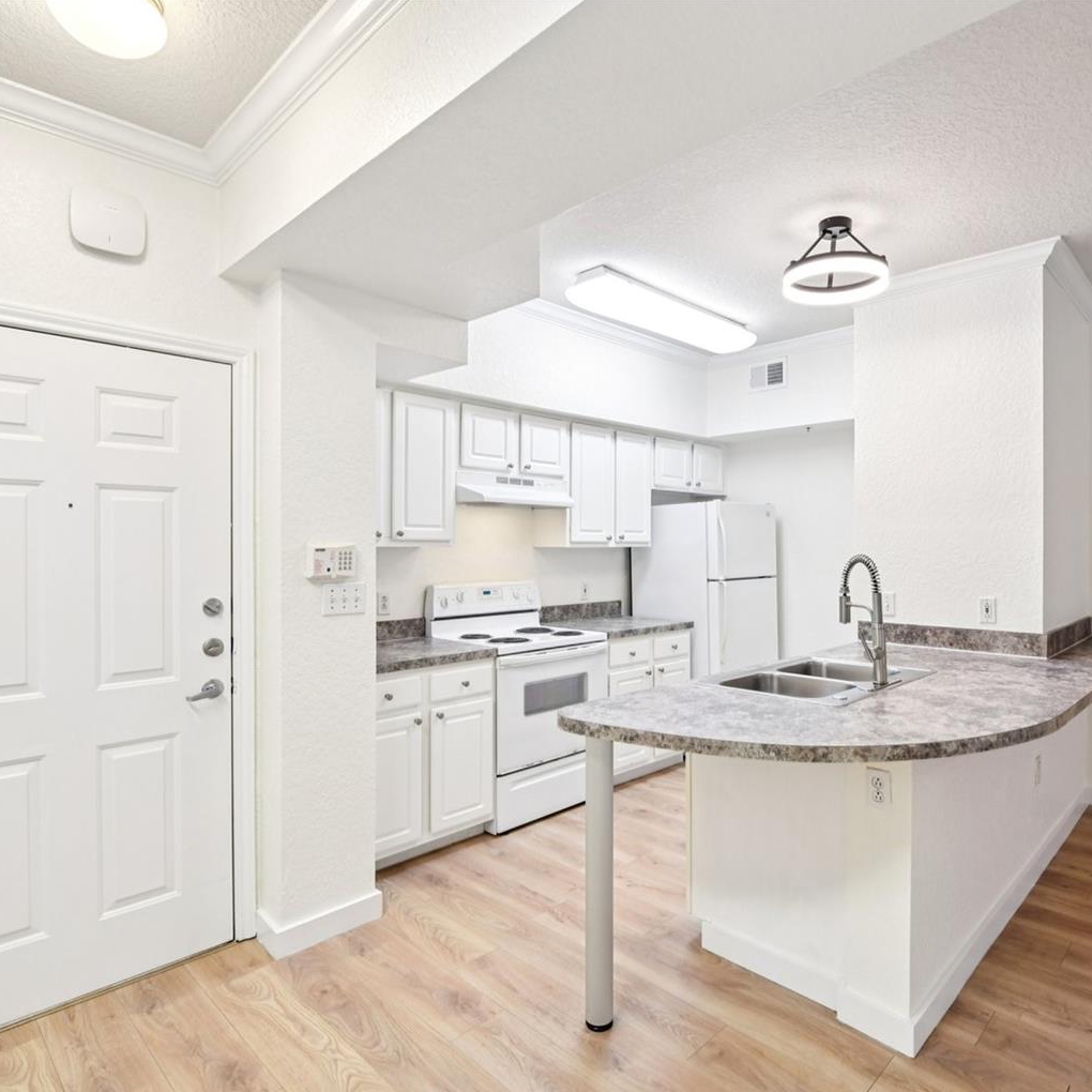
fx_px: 714
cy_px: 566
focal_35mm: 20
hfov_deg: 74.4
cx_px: 628
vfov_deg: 74.8
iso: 400
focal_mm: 15
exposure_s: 1/15
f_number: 8
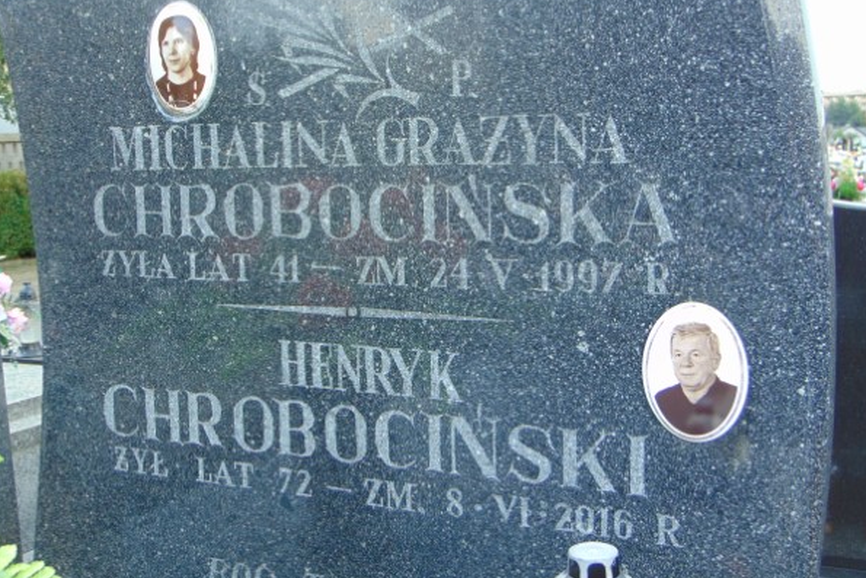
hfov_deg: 41.9
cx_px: 438
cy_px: 261
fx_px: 1131
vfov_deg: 28.6
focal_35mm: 47
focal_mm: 7.6
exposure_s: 1/125
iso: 80
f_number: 3.3
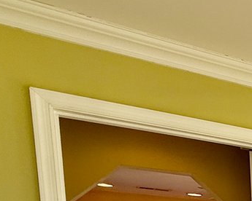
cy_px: 314
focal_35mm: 60
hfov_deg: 20.1
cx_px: 478
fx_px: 447
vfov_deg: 20.9
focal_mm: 2.22
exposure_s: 1/154
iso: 64
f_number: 2.2
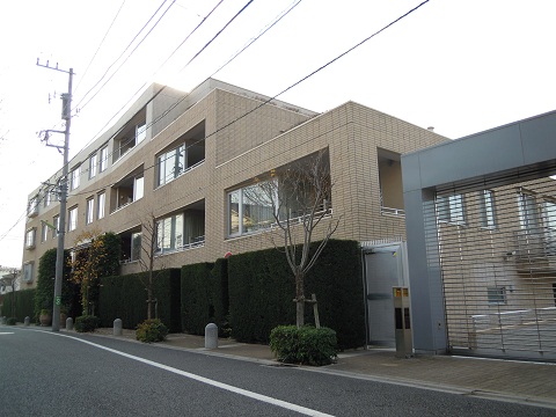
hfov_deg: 63.4
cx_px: 278
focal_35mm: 28
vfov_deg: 49.7
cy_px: 208
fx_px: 450
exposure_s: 1/400
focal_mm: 5
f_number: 2.7
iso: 100
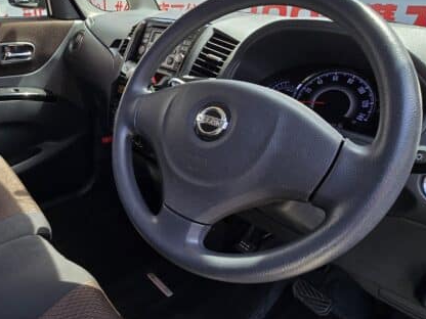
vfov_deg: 54.3
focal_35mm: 25
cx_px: 118
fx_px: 308
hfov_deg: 66.0
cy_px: 122
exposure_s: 1/153
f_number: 2.2
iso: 50
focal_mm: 2.2
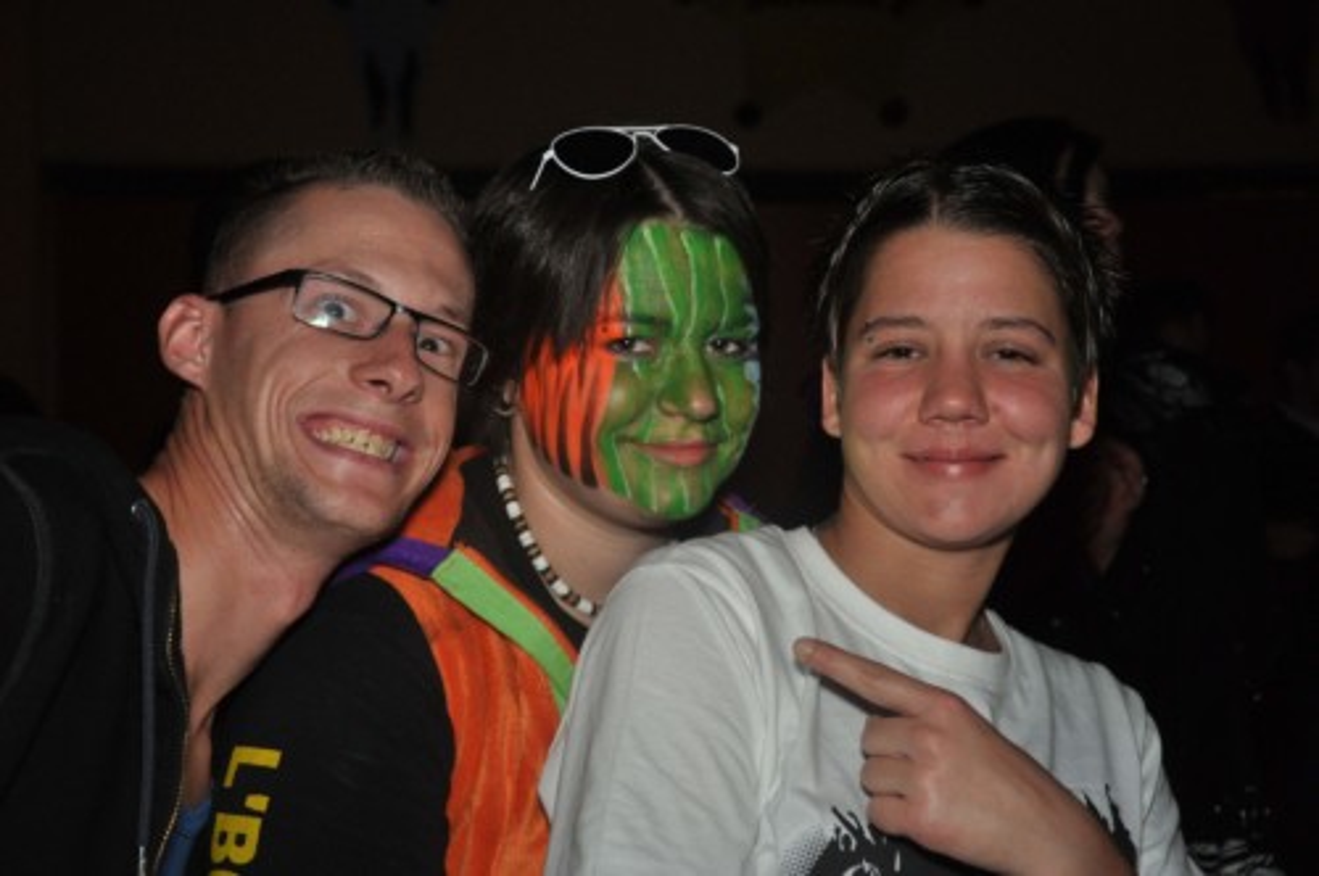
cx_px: 660
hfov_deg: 31.9
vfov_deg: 21.5
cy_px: 438
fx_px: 2305
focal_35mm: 63
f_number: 4.8
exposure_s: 1/60
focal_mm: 42
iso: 800
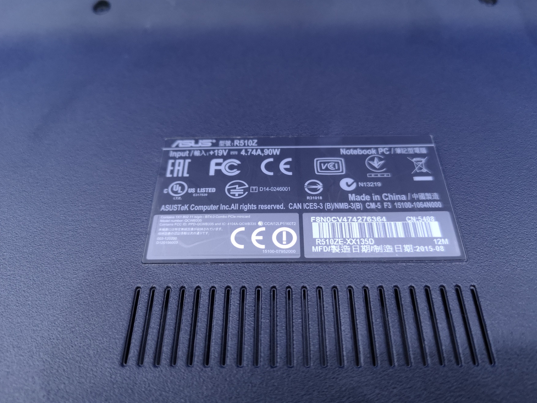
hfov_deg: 63.4
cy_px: 200
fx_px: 434
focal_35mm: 28
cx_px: 264
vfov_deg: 49.7
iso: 250
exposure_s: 1/33.3
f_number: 1.8
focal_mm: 3.95
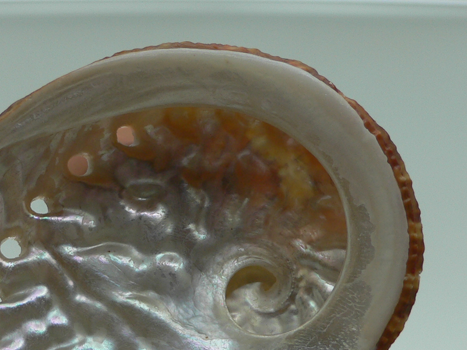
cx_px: 178
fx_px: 809
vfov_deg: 24.2
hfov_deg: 32.0
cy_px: 245
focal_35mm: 60
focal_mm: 4.6
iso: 80
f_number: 2.8
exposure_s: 1/80
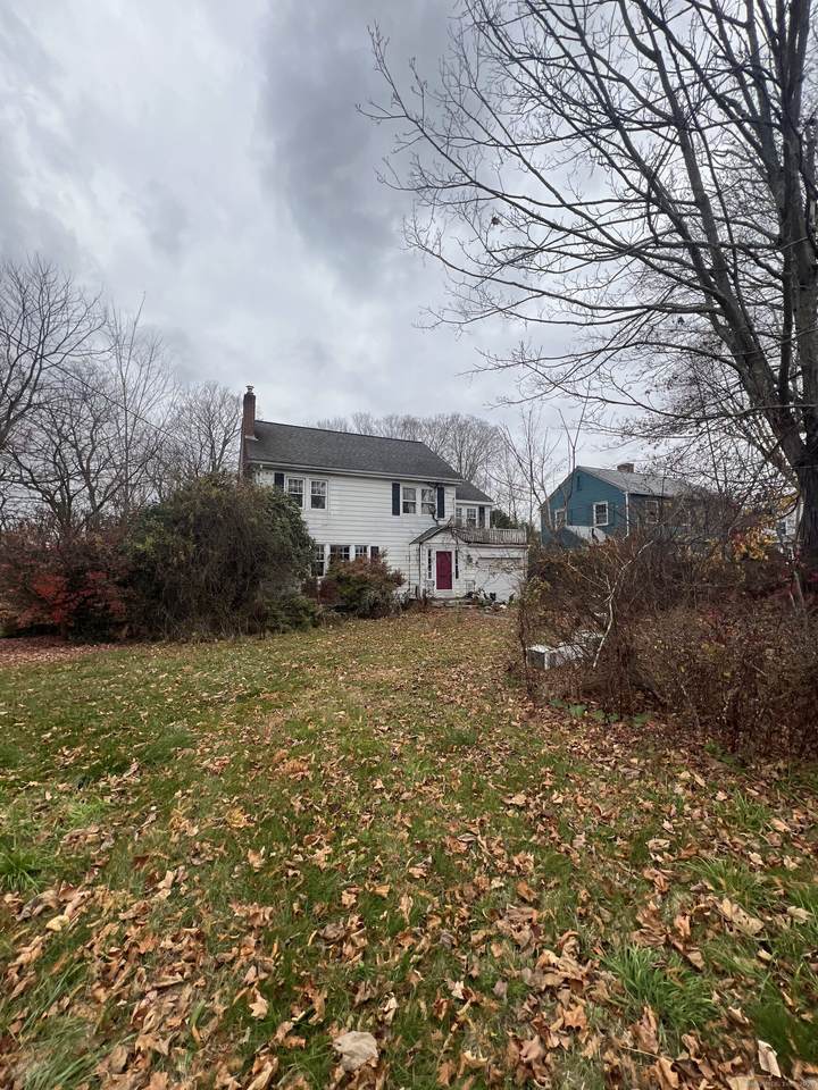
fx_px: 410
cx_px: 409
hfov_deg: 89.9
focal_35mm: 13
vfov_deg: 106.2
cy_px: 545
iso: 32
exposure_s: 1/579
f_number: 1.8
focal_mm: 1.57
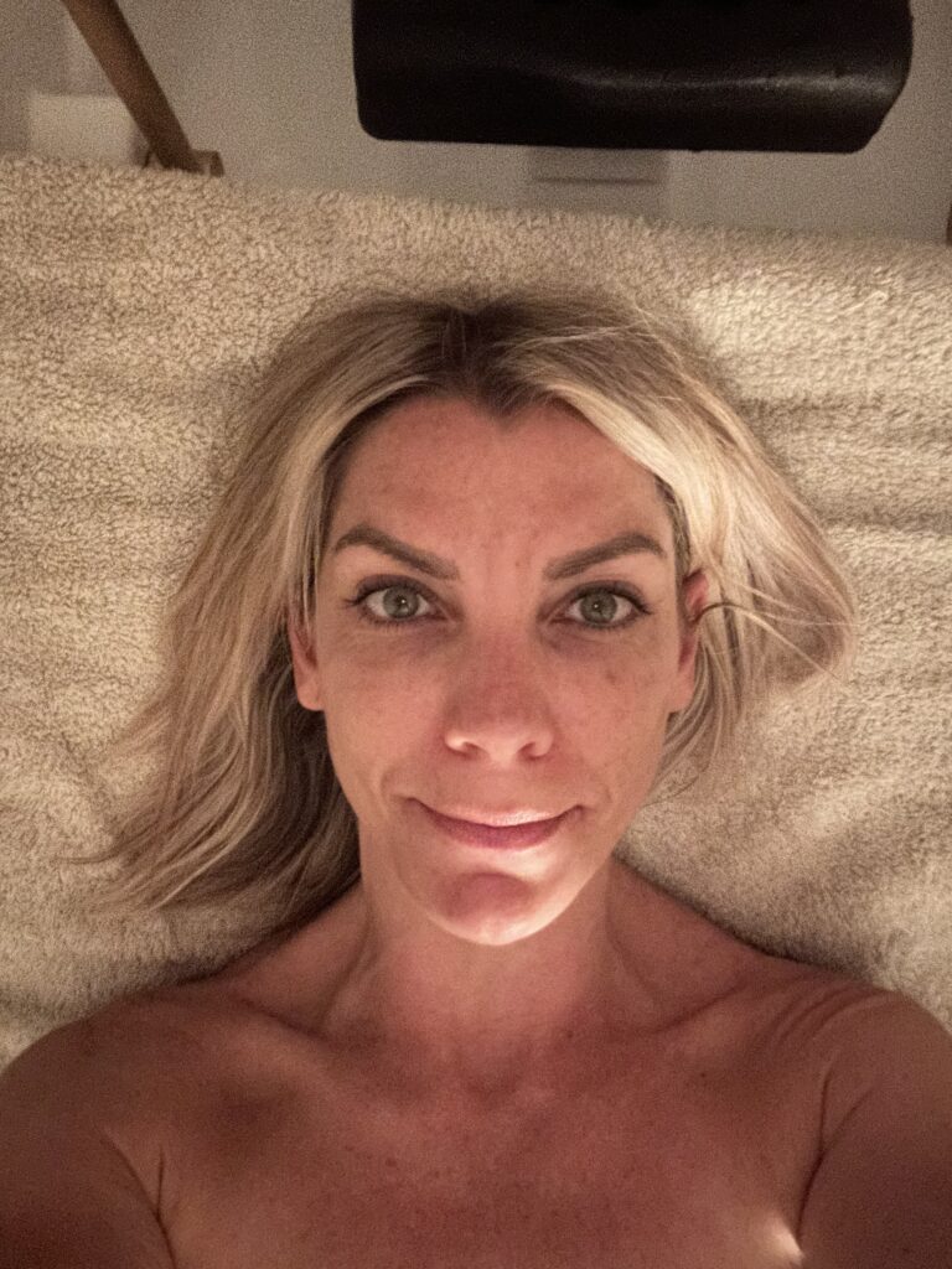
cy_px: 634
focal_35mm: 30
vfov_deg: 60.0
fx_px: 1100
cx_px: 476
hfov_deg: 46.8
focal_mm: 2.69
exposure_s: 1/4
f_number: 1.9
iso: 1250
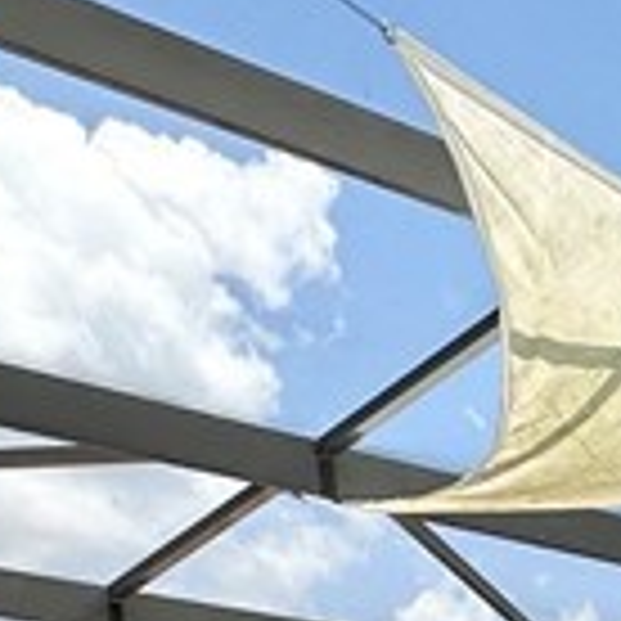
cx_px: 1372
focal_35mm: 92
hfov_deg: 14.4
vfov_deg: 14.5
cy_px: 1350
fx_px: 1867
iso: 50
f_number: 2.2
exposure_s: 1/924
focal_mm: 2.22
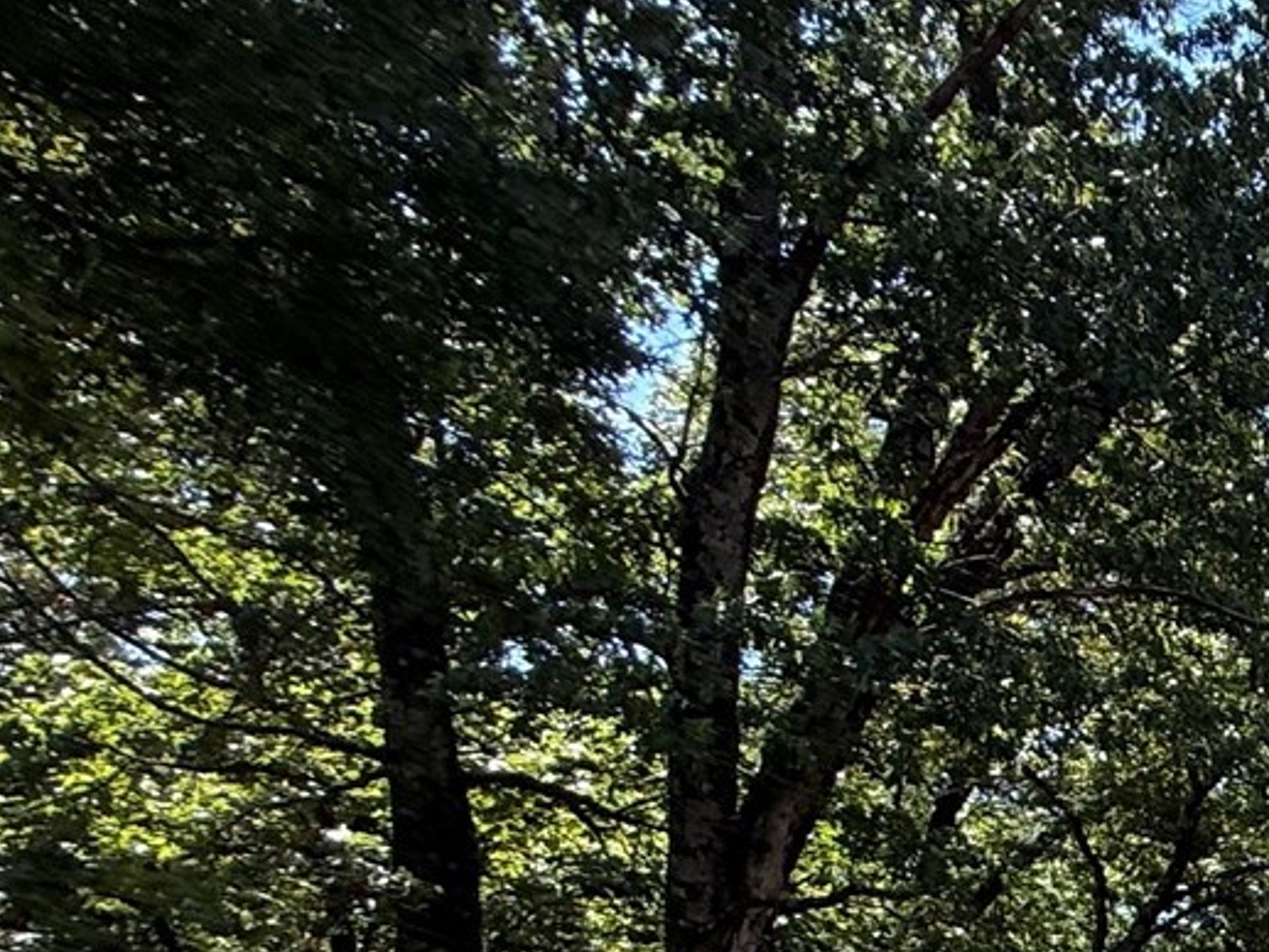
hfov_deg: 21.6
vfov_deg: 24.0
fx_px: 1907
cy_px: 1298
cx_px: 2332
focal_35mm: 52
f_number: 2.2
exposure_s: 1/257
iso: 32
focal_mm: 2.22
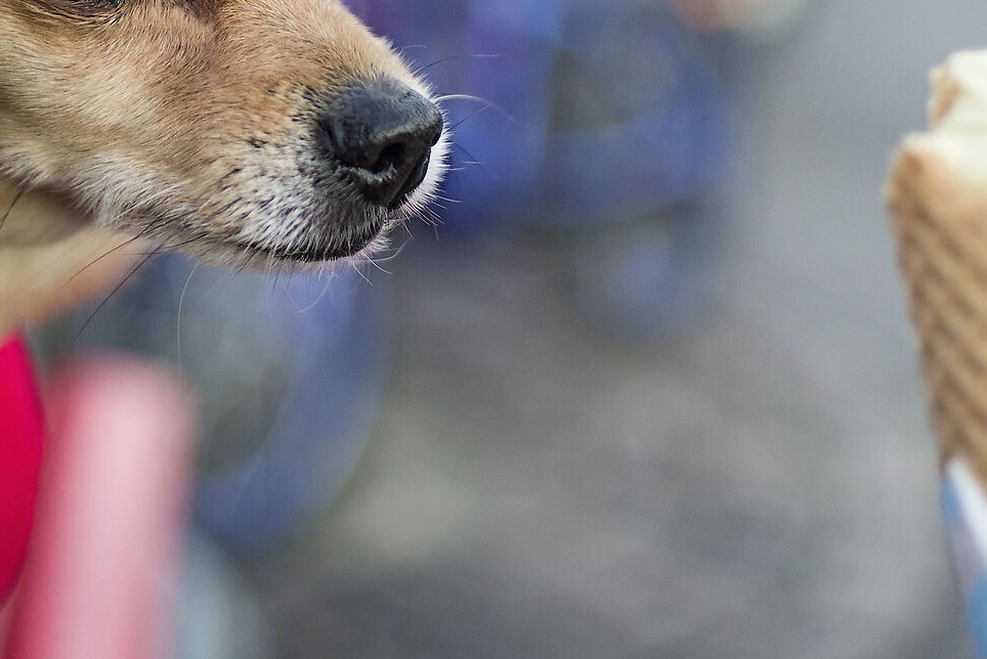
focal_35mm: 107
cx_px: 210
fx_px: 2935
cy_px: -96
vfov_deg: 12.6
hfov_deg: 18.9
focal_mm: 43
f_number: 1.9
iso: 560
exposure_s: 1/250
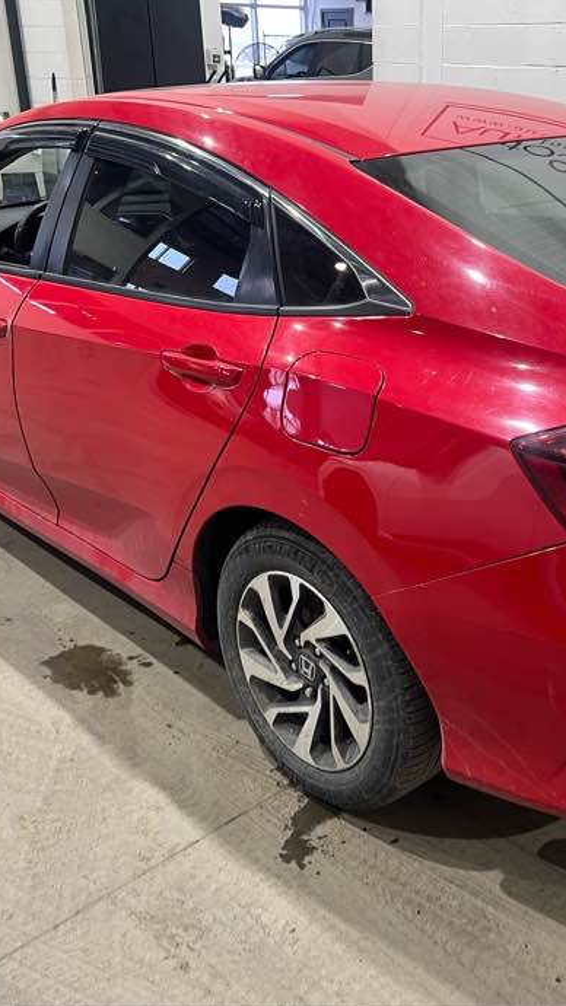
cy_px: 505
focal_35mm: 38
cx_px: 426
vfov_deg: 52.8
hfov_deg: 30.6
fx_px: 1014
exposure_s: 1/60
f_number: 1.5
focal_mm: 5.7
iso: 100
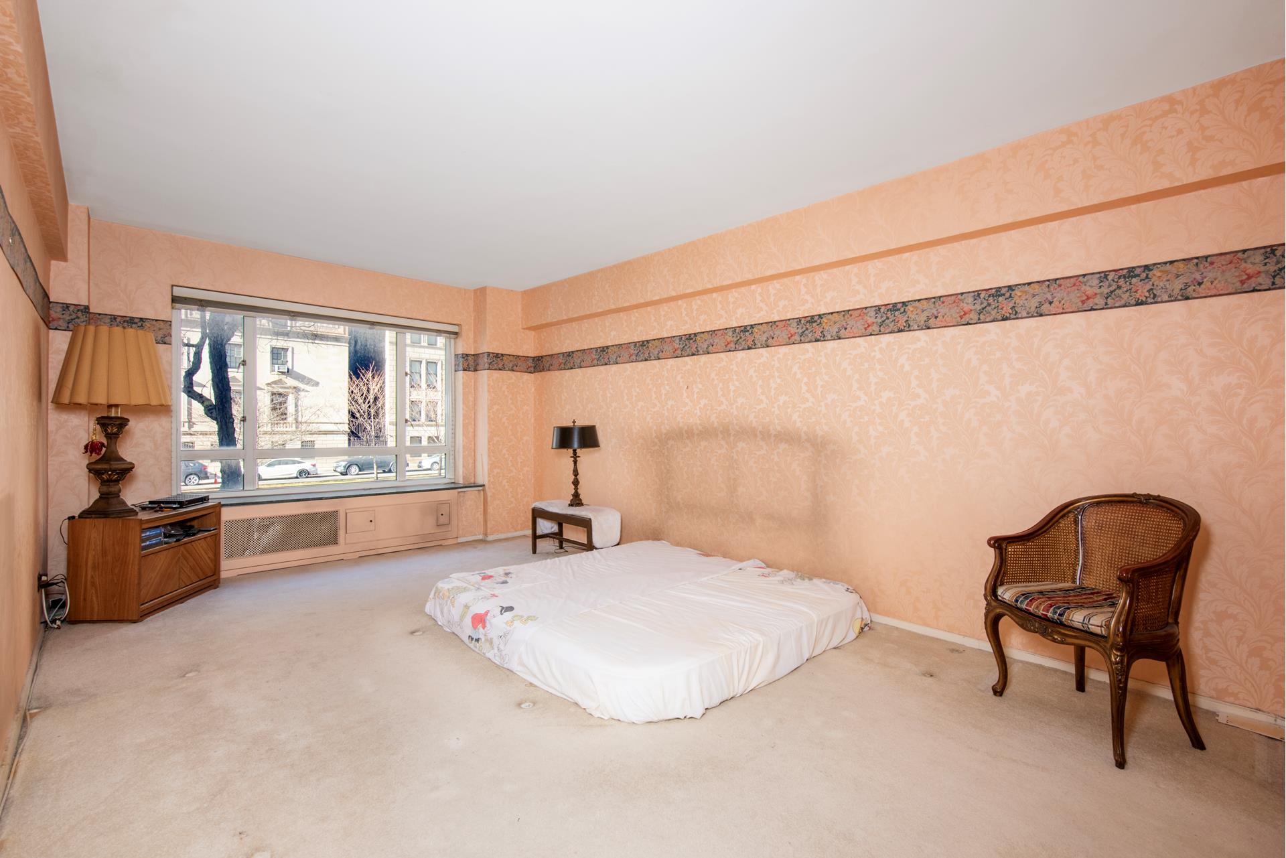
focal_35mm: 16
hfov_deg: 96.7
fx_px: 572
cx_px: 643
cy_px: 429
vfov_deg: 73.8
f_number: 11
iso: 320
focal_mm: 16
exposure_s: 1/13
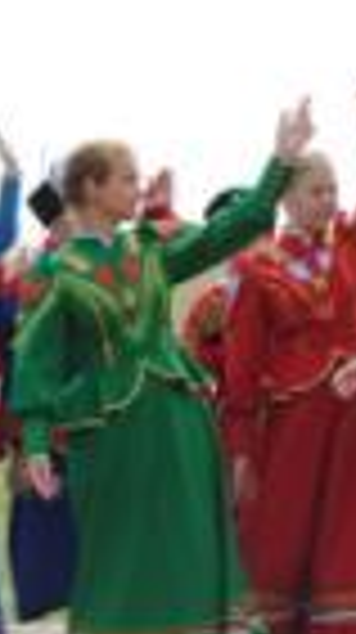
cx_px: -122
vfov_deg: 10.8
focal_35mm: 200
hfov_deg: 6.0
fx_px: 3366
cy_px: 454
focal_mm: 40
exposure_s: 1/160
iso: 100
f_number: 6.3
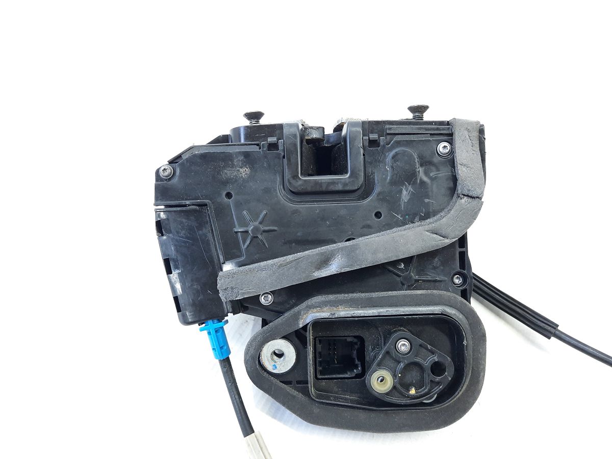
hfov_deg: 69.4
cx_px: 306
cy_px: 230
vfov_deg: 54.9
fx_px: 442
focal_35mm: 25
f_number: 2
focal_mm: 4.6
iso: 200
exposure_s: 1/50
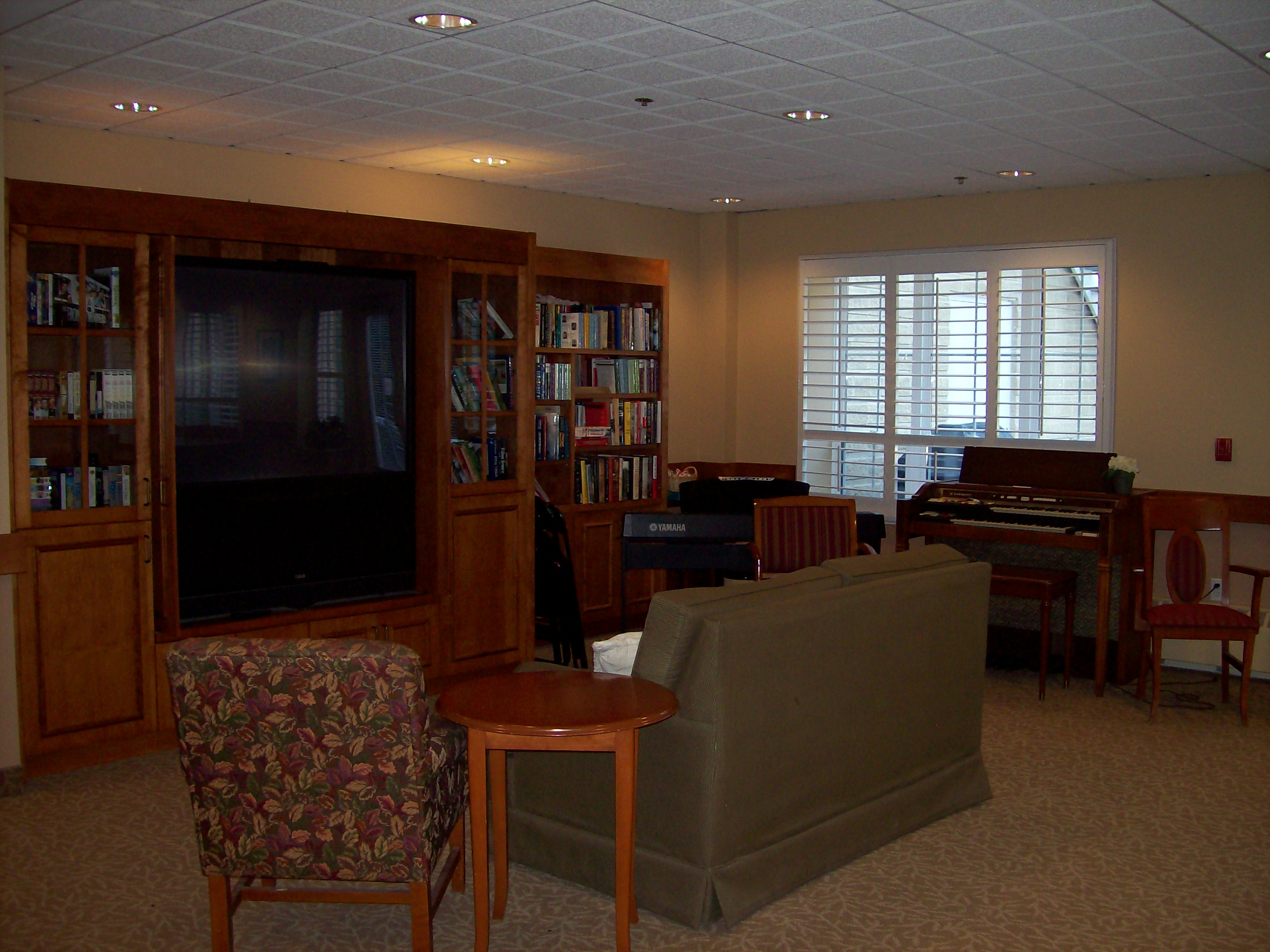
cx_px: 635
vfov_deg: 39.6
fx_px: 1320
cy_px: 476
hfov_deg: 51.4
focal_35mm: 36
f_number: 2.7
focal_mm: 6
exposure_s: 1/64
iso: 80
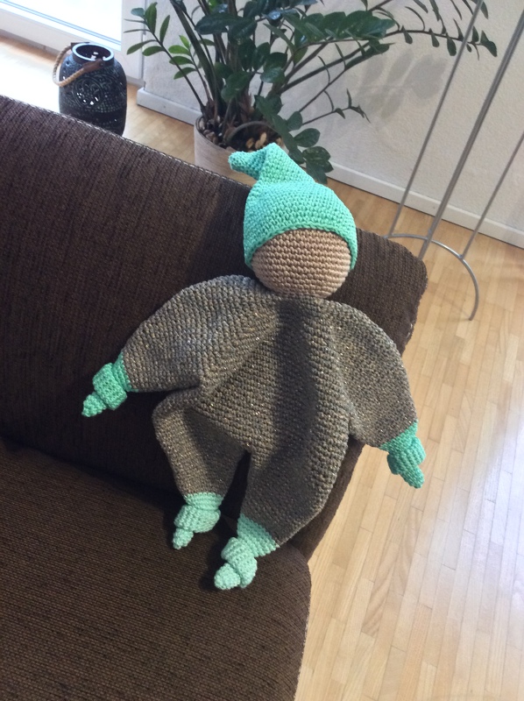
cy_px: 350
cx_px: 262
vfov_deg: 56.9
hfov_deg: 44.1
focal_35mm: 32
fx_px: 647
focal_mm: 3.3
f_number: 2.4
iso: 200
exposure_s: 1/25
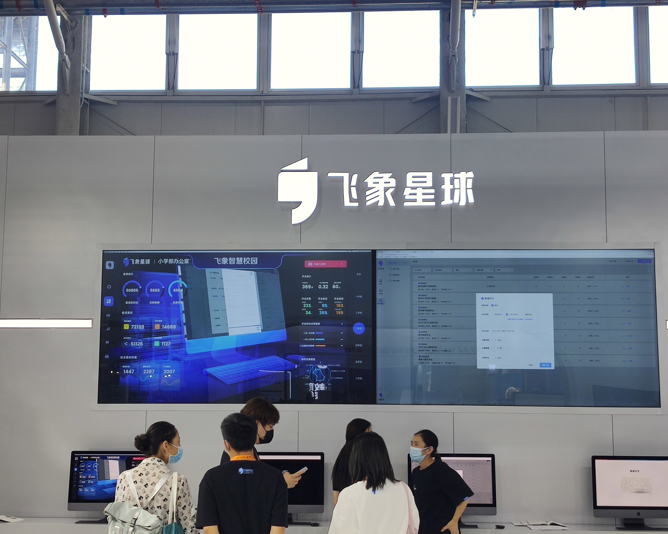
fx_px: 1028
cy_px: 271
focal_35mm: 52
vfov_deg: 29.1
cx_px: 331
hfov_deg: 36.0
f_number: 1.75
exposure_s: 1/152
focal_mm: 4.75
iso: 112
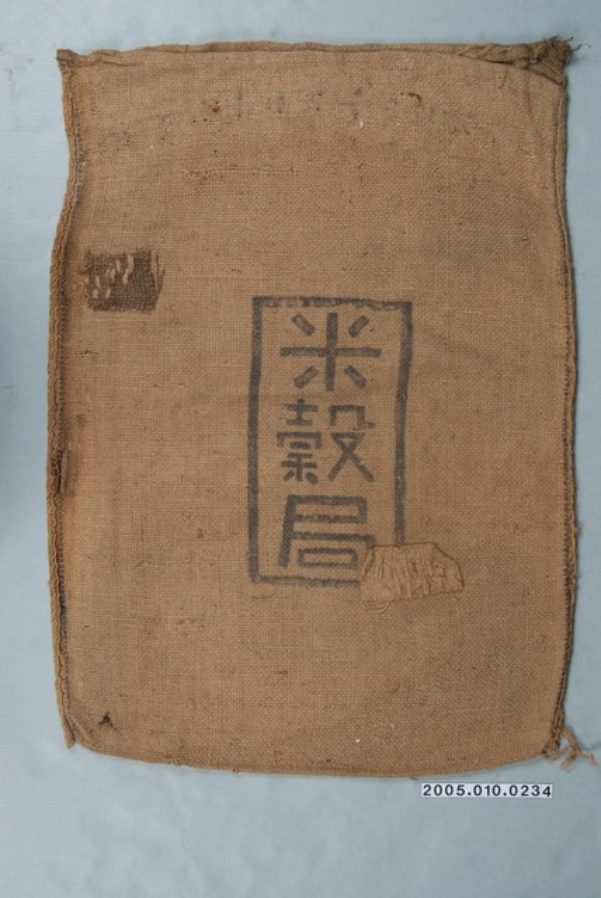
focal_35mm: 57
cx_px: 300
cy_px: 449
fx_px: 1424
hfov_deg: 23.8
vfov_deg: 35.0
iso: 100
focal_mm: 38
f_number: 8
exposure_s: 1/125
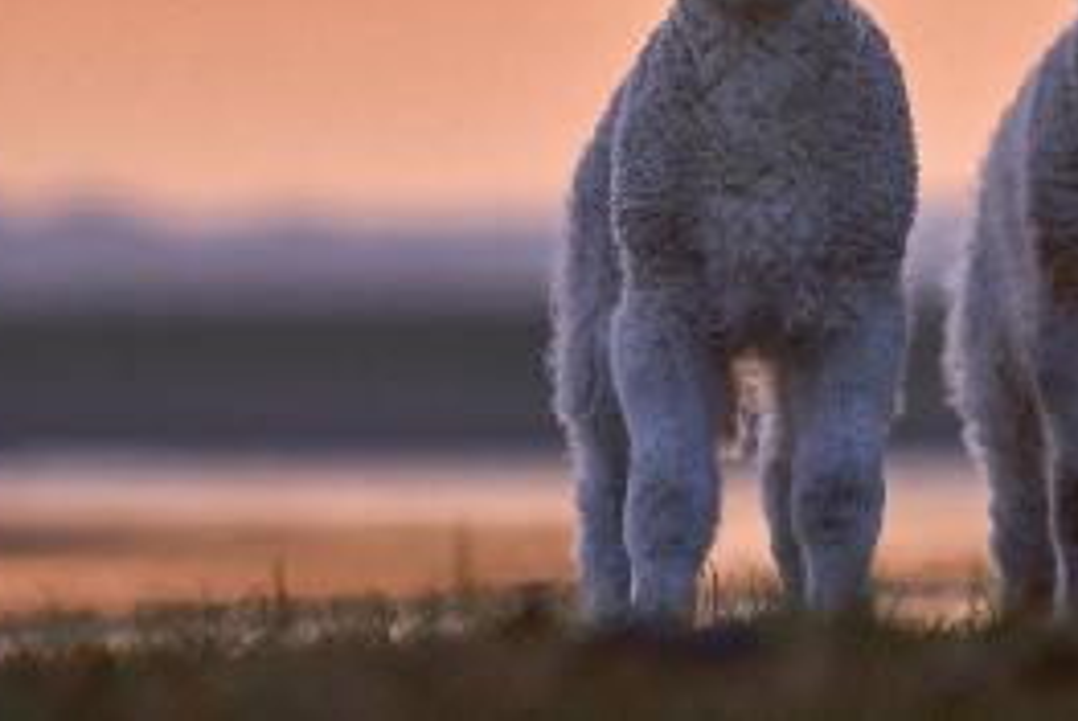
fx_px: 11781
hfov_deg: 5.2
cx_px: 795
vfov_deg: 3.5
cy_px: 111
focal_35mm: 393
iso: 400
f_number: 5.6
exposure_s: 1/125
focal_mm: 230
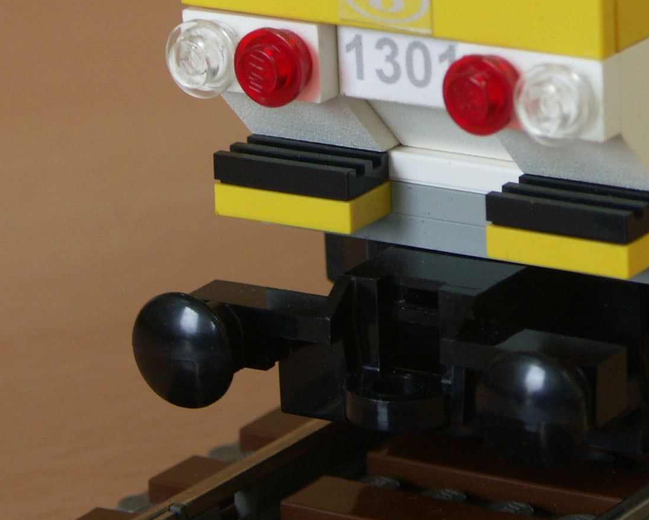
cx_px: 622
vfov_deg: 6.5
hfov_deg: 8.1
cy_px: -27
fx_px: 4572
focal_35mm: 238
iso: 100
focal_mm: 26.47
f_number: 3.5
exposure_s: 1/25
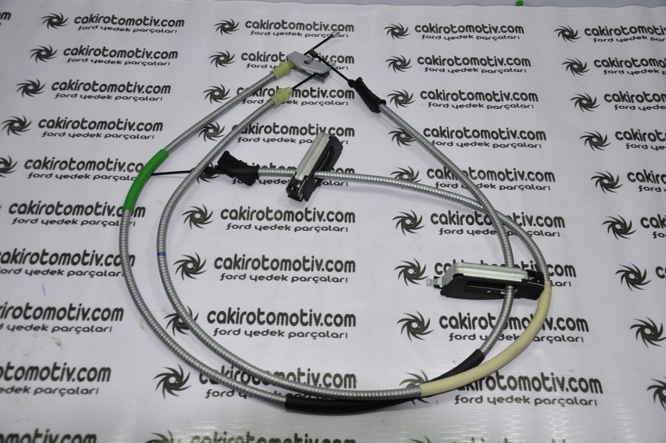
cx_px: 333
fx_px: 721
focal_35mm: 39
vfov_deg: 34.1
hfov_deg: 49.6
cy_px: 222
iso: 200
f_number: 4.5
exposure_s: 1/100
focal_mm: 26
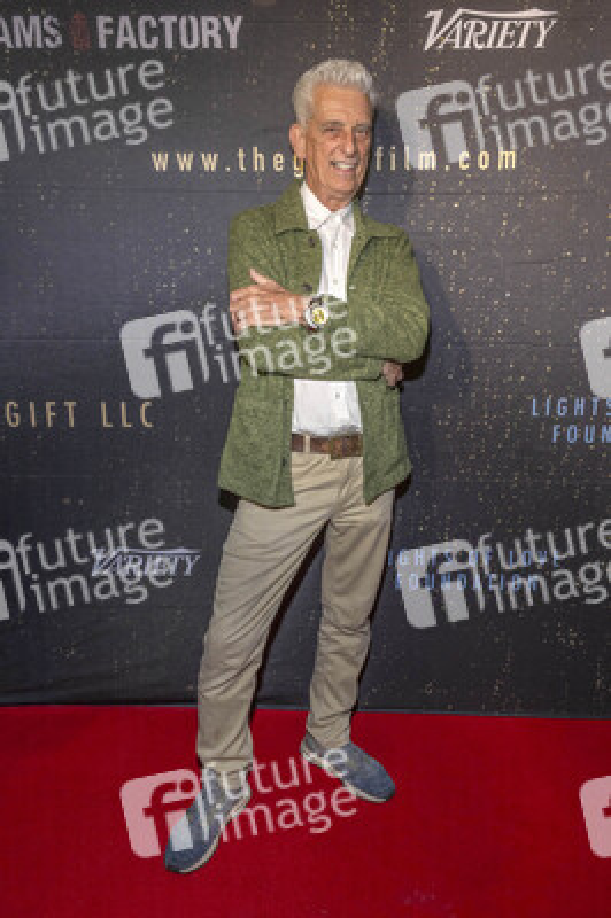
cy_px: 459
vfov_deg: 67.4
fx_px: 689
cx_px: 306
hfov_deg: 47.9
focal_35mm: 27
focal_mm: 27
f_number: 5.6
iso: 800
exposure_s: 1/200
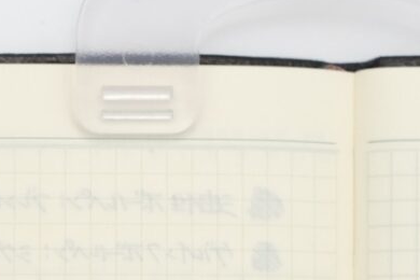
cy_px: 304
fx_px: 1073
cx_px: 122
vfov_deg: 14.5
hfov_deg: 22.0
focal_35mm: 92
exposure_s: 1/60
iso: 1250
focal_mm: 23
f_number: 5.6
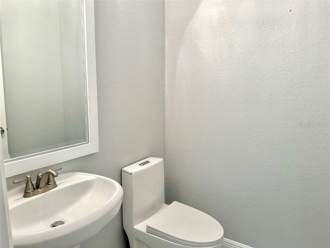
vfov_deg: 56.8
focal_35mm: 24
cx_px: 165
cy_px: 124
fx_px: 229
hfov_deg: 71.6
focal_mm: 6.76
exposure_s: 1/120
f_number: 1.78
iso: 200
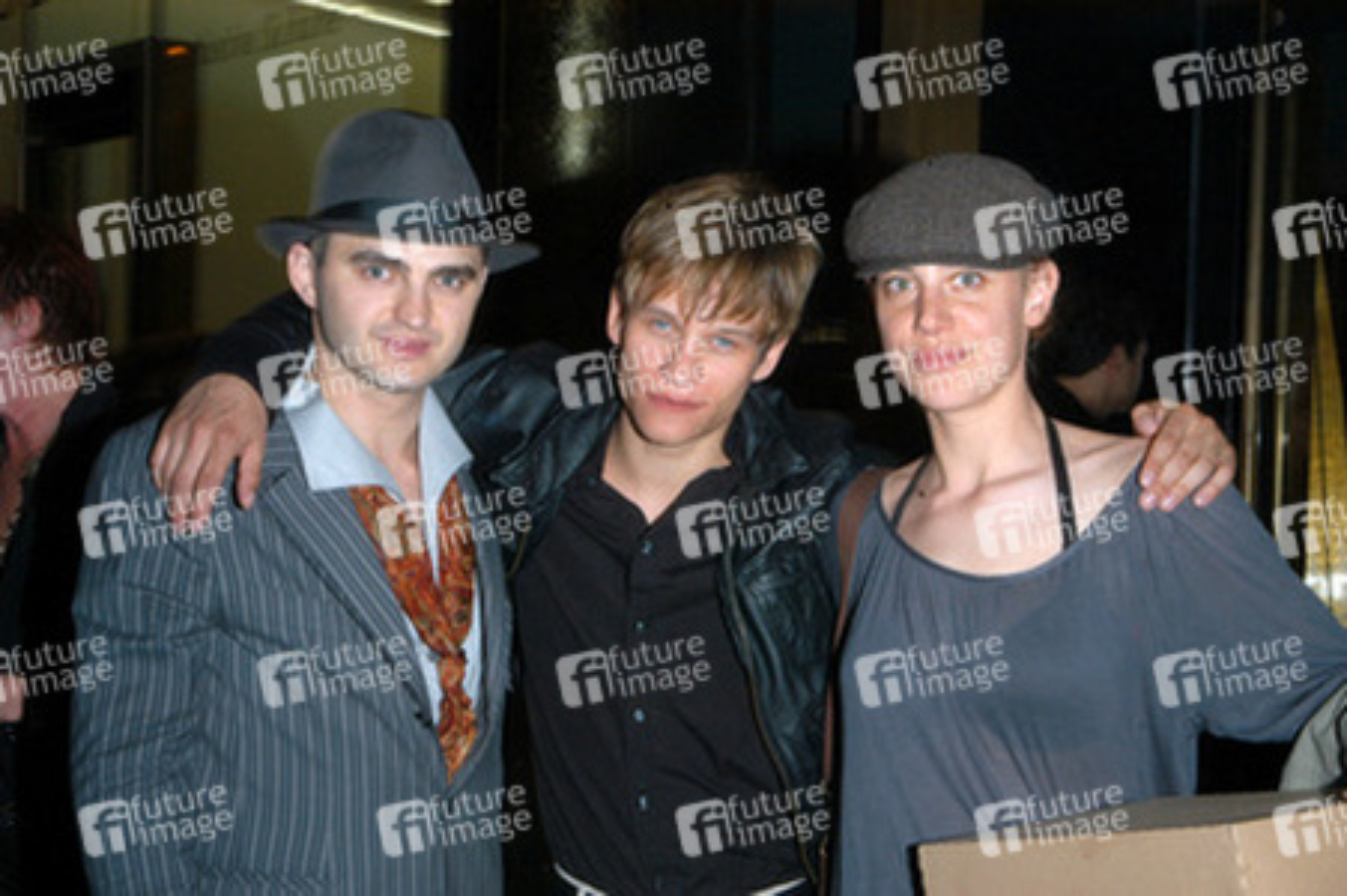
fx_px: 2243
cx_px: 674
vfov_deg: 22.6
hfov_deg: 33.4
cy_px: 448
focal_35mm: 60
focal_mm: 40
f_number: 29
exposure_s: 1/6
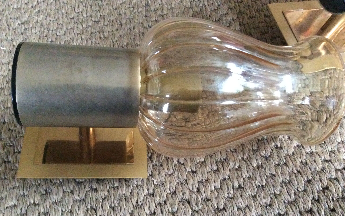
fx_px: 320
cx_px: 172
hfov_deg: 56.7
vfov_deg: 37.2
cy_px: 124
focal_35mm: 34
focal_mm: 3.3
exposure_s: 1/17
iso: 640
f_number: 2.4
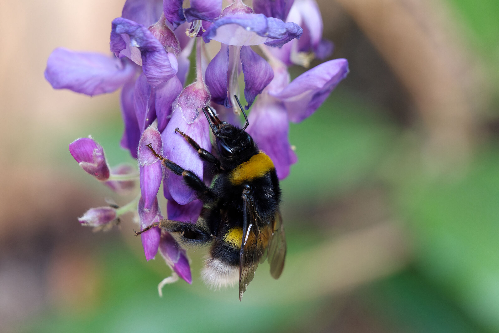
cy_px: 166
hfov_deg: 4.5
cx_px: 250
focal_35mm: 463
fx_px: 6417
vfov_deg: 3.0
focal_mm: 300
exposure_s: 1/640
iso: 5000
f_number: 6.3
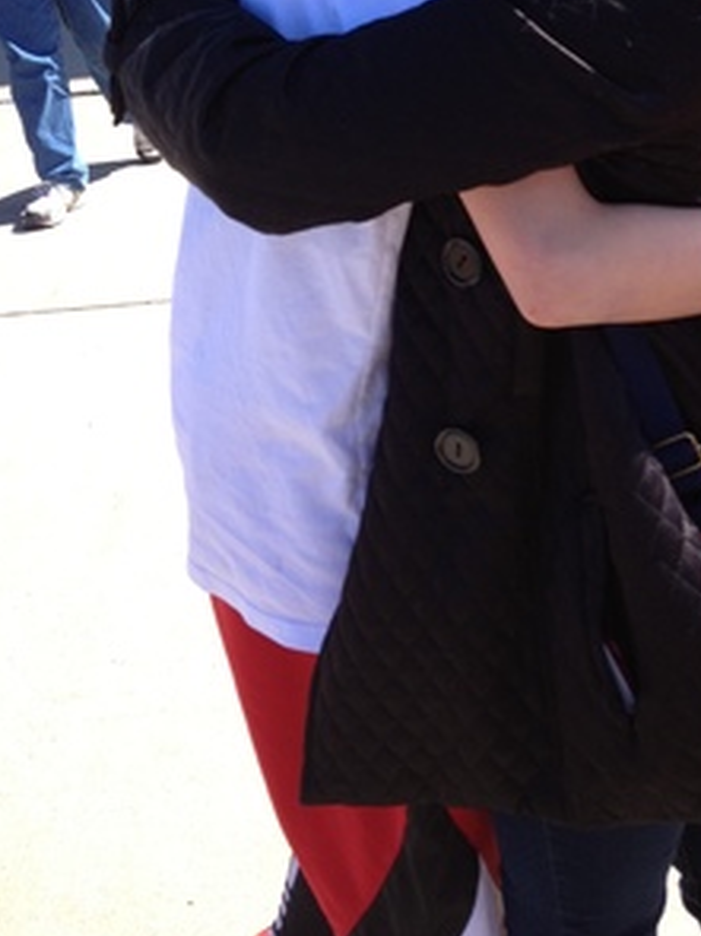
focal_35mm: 57
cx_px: 552
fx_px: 1540
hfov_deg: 25.2
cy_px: 184
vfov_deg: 32.8
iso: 50
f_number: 2.4
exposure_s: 1/552
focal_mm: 4.28
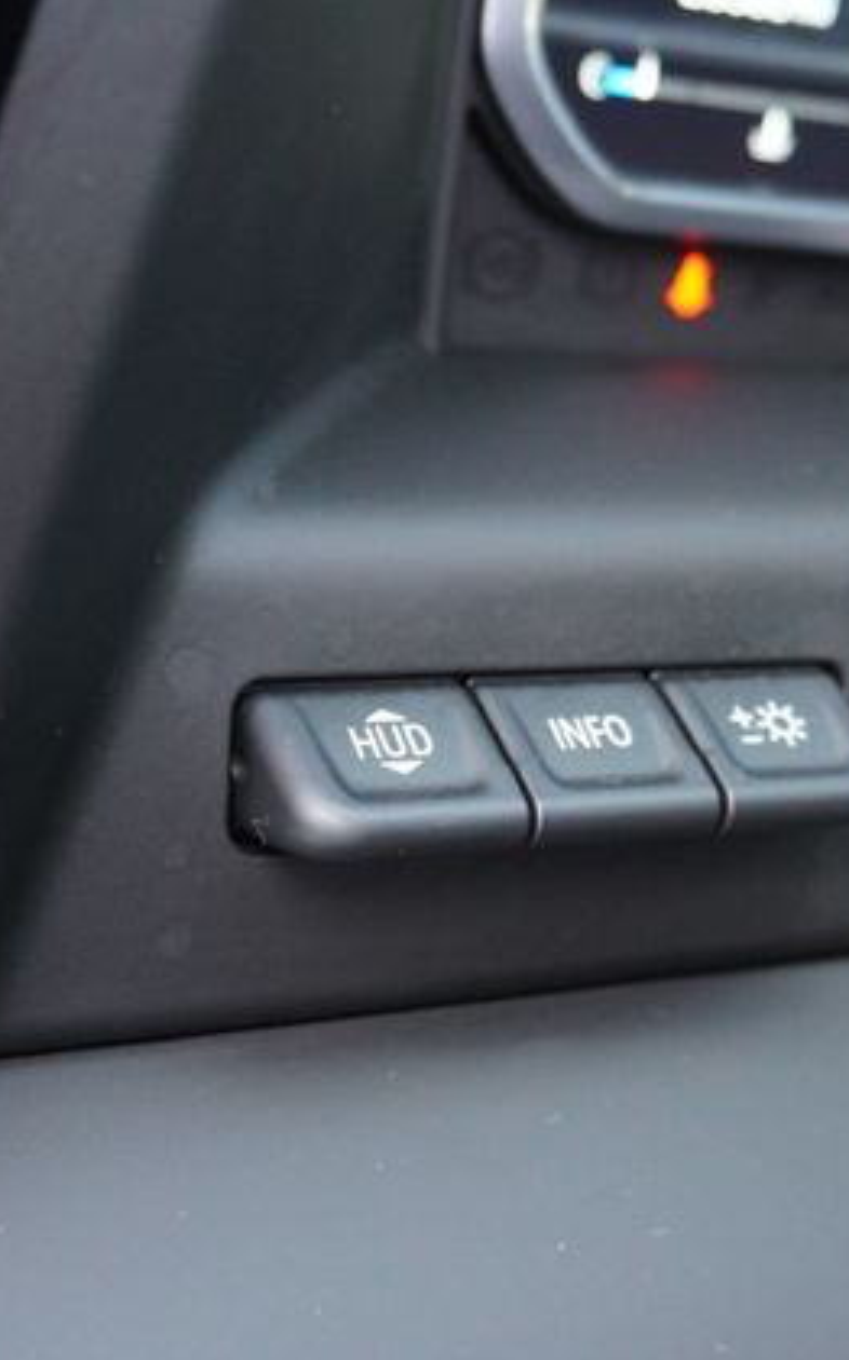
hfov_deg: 23.1
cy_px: 686
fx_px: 2076
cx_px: 528
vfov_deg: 36.3
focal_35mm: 56
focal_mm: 24
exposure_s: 1/60
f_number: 4.5
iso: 3200
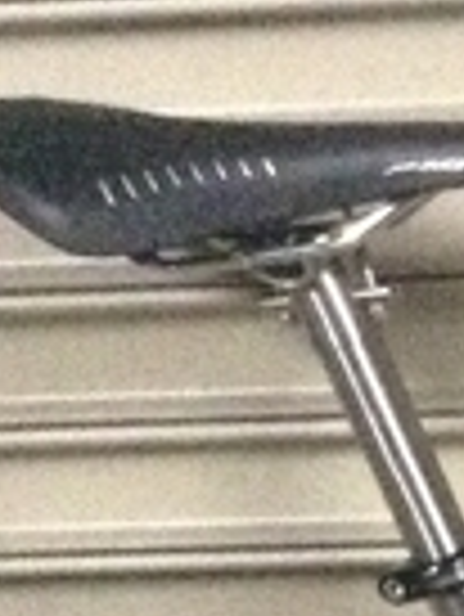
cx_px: 1378
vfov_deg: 9.6
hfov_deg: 7.0
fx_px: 3426
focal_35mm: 192
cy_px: 1228
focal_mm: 3.3
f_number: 2.4
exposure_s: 1/15
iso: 500
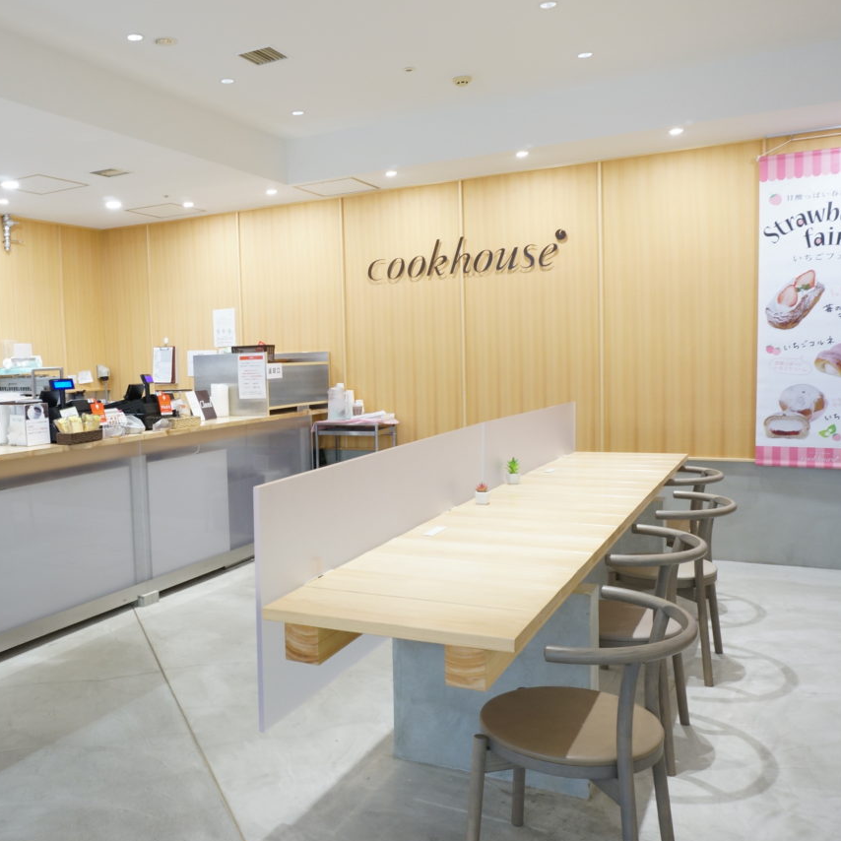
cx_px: 265
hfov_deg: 51.3
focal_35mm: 31
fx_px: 852
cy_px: 422
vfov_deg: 52.5
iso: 400
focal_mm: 16
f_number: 9
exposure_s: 1/6
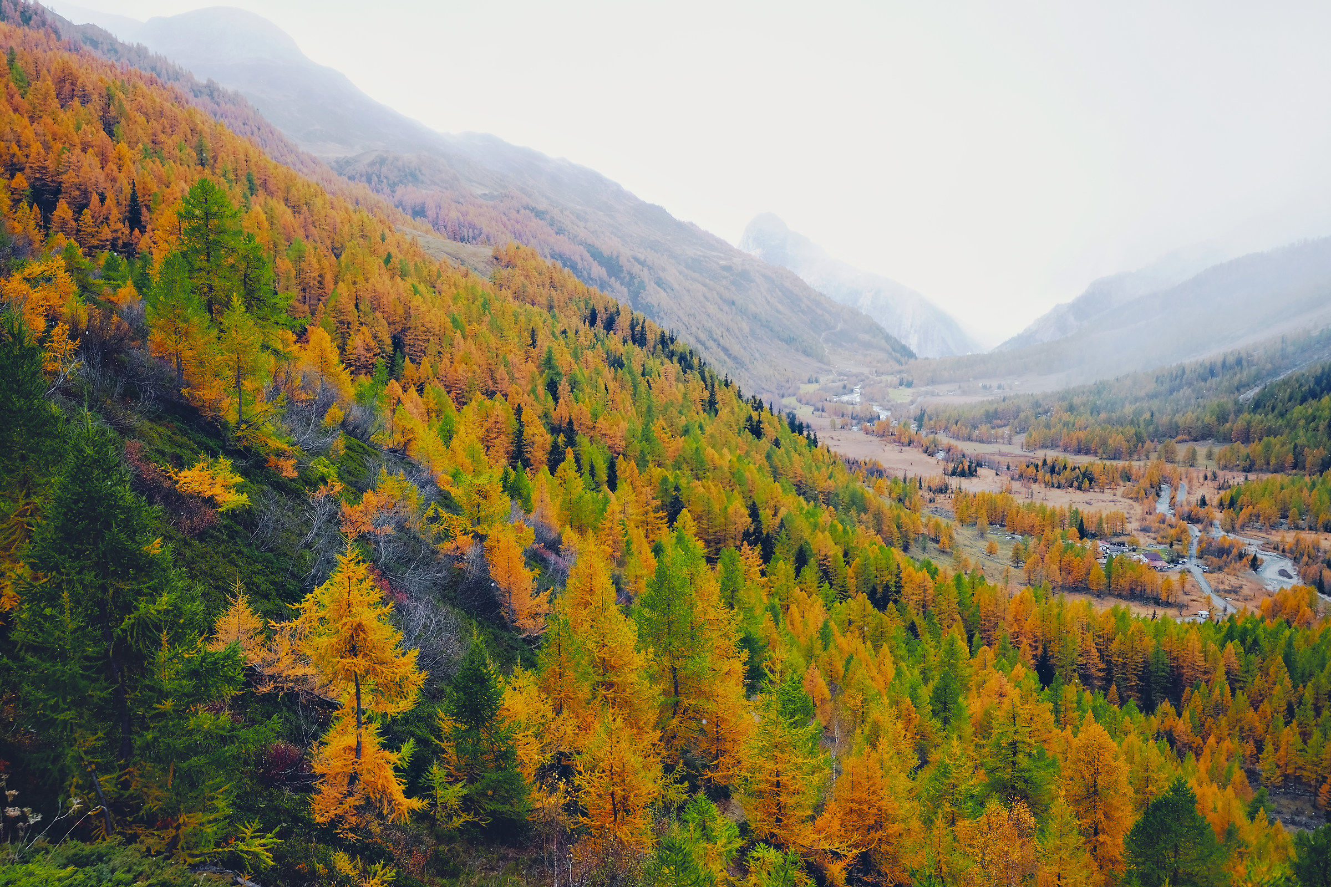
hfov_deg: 53.1
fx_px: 1331
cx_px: 666
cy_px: 444
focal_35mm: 36
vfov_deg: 36.9
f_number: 4
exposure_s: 1/400
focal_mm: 24
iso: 800
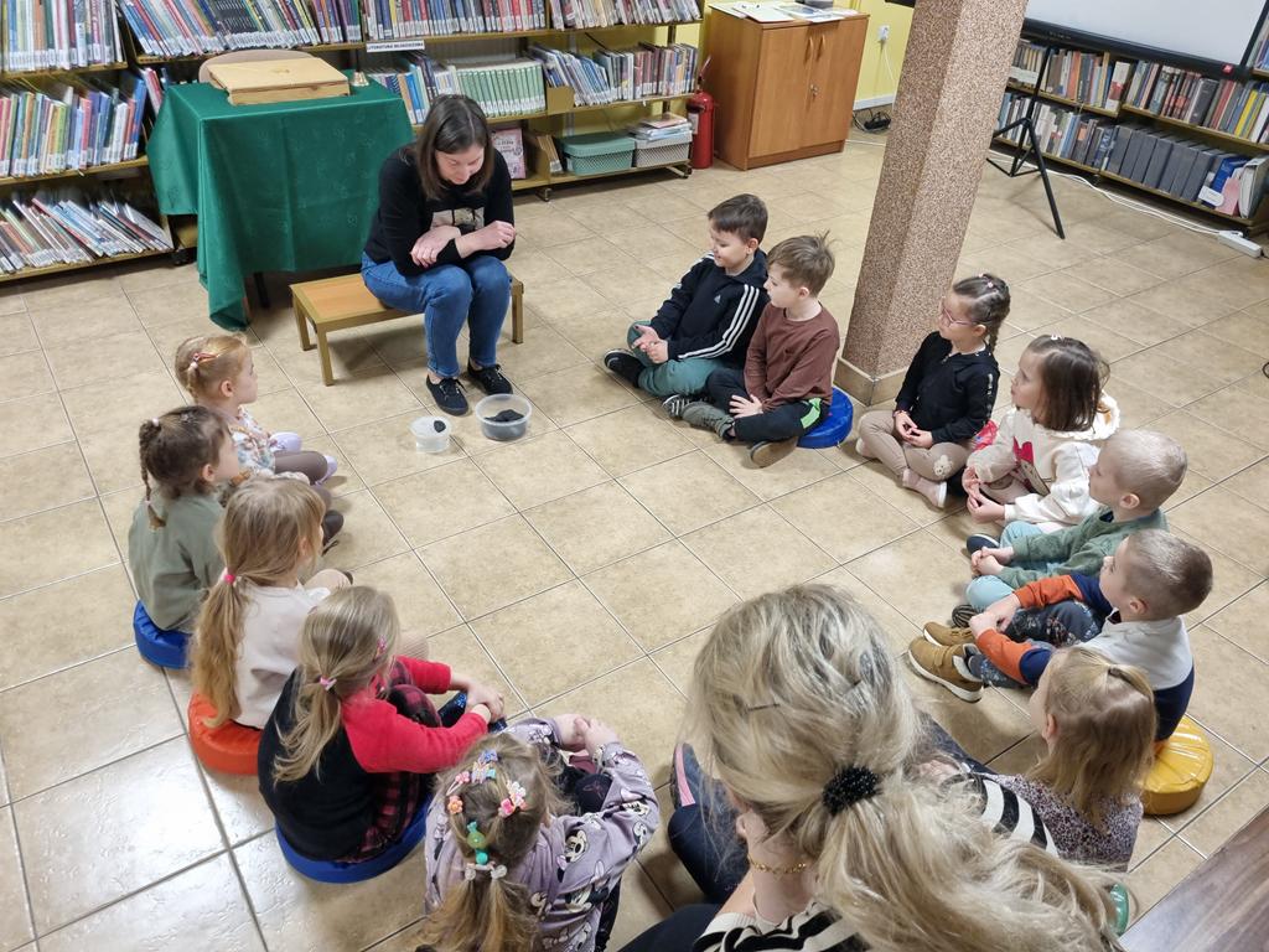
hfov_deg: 67.3
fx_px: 953
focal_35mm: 26
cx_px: 634
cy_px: 476
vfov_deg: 53.1
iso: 200
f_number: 1.8
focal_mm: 5.4
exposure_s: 1/50
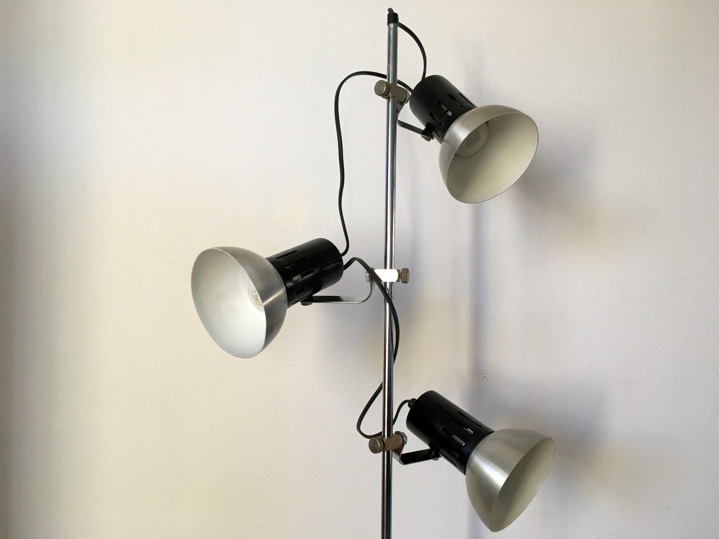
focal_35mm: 29
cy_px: 270
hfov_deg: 61.7
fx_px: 602
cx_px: 360
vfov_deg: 48.2
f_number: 2.2
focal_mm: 4.15
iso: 50
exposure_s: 1/33
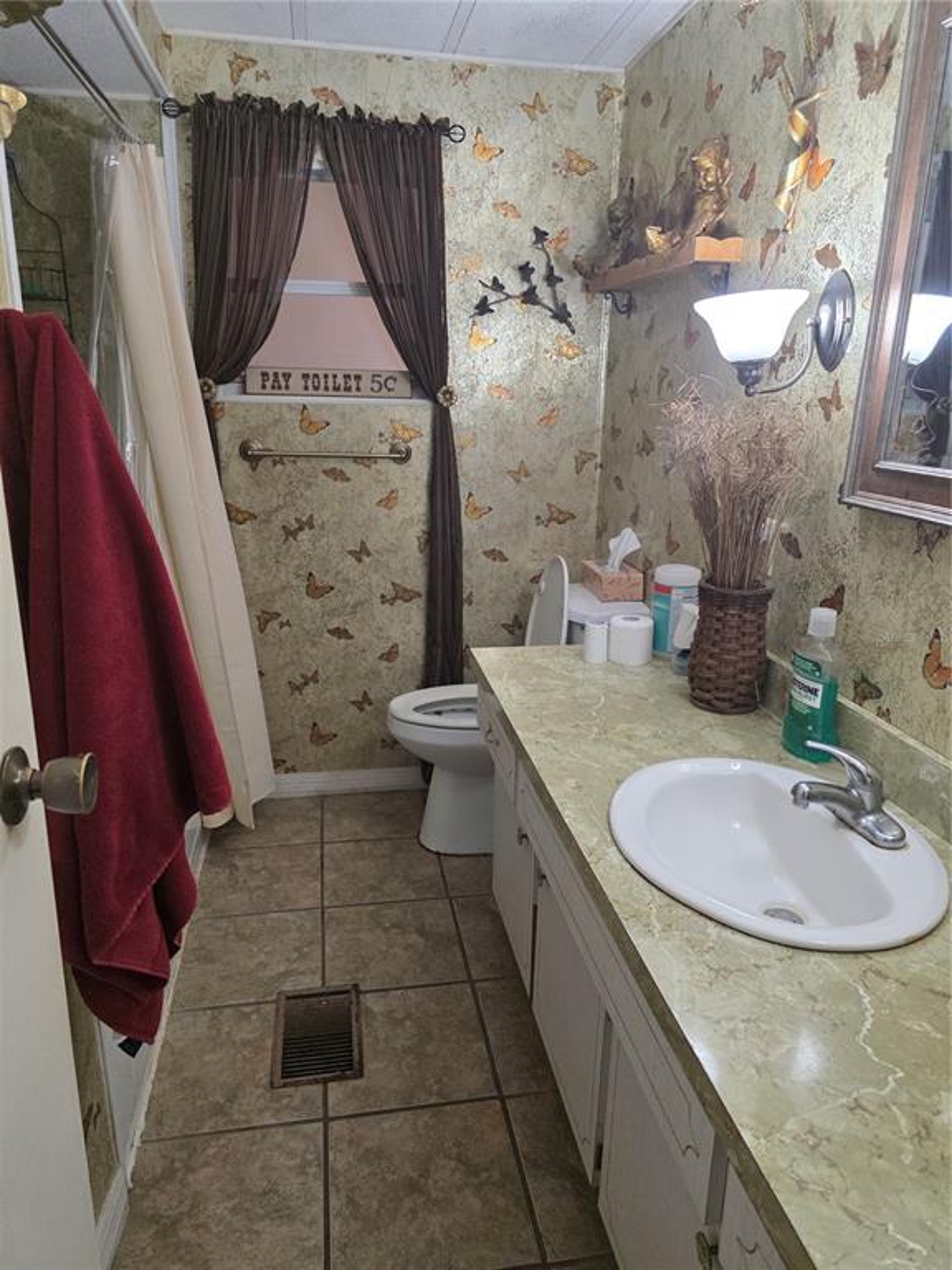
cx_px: 476
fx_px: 843
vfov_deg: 73.9
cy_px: 635
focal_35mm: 23
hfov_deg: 58.9
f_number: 1.7
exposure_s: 1/120
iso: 320
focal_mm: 6.3
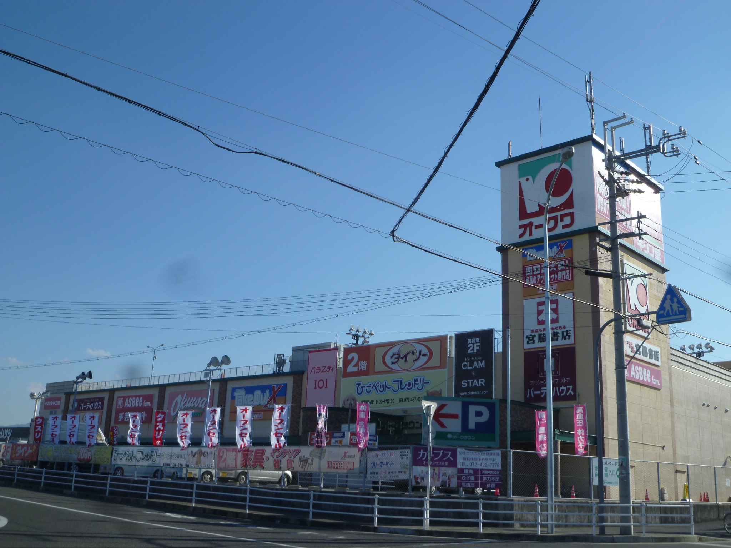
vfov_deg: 37.7
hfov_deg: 49.0
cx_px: 366
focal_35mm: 38
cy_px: 274
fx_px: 802
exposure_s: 1/400
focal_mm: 6.8
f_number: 5.6
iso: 80
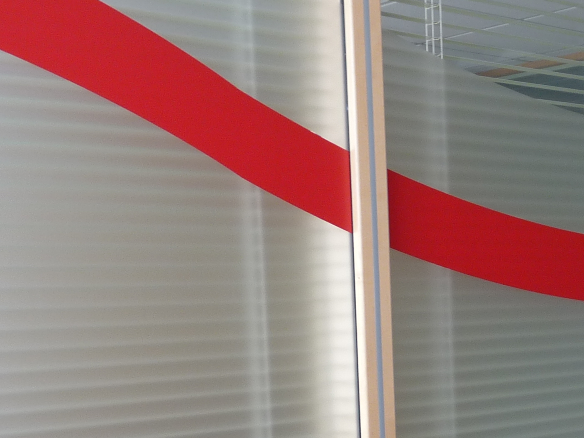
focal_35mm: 70
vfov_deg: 20.5
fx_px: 1181
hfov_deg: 27.1
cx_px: 493
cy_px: 407
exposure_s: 1/30
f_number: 2.8
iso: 100
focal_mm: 4.8
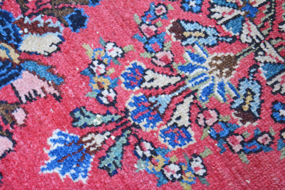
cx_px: 142
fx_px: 653
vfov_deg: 16.6
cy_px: 95
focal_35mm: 82
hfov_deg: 24.6
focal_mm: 55
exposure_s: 1/30
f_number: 5.6
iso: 1100
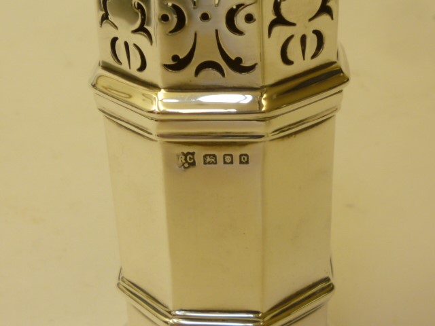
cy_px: 163
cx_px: 218
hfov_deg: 30.3
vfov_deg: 22.9
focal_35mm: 64
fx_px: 804
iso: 80
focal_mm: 5.8
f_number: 3.5
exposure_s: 1/30
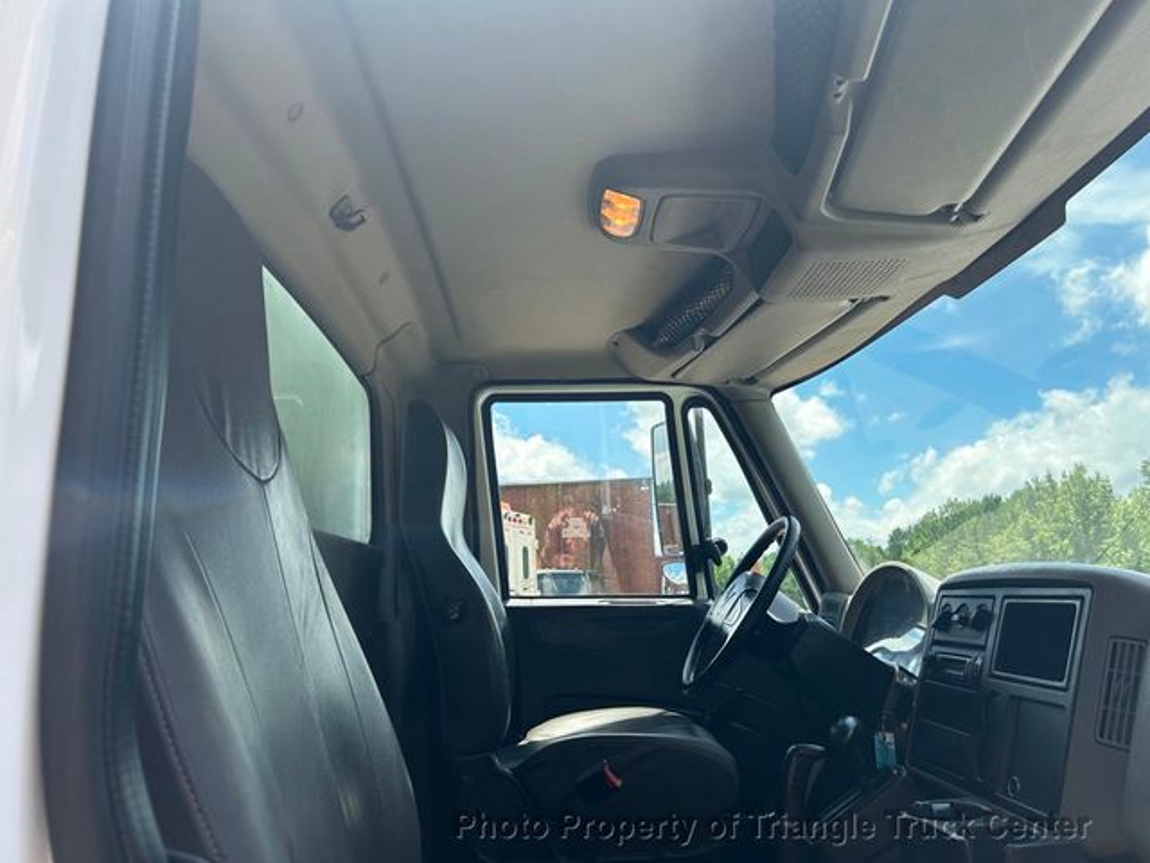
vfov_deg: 53.1
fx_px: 864
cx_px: 575
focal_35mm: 26
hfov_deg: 67.3
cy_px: 432
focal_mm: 5.7
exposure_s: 1/1252
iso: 50
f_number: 1.5
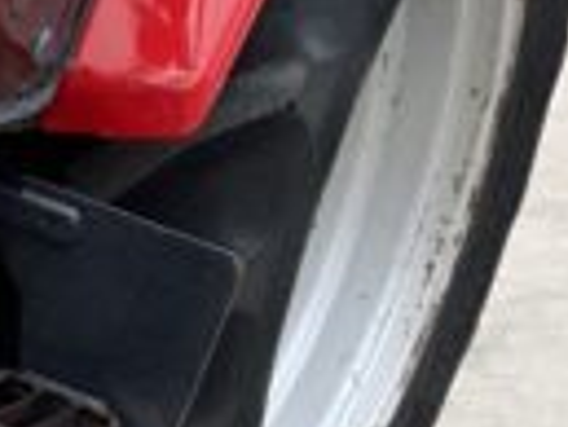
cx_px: -753
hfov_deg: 11.5
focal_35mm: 144
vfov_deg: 9.5
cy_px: 898
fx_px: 2365
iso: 16
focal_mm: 3
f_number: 1.8
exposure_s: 1/320
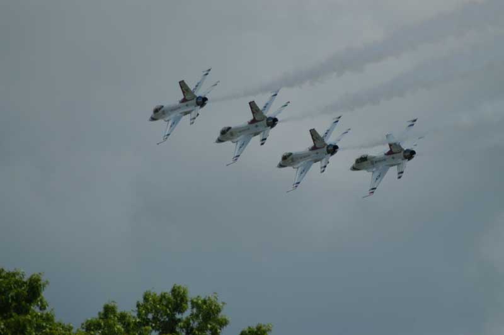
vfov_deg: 3.0
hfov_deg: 4.6
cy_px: 168
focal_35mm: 450
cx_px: 252
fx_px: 6295
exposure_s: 1/2000
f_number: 5.6
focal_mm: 300
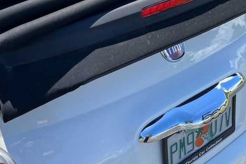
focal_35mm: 48
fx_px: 328
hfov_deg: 41.0
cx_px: 108
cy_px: 31
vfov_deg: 27.5
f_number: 1.5
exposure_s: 1/1645
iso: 50
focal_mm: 5.7
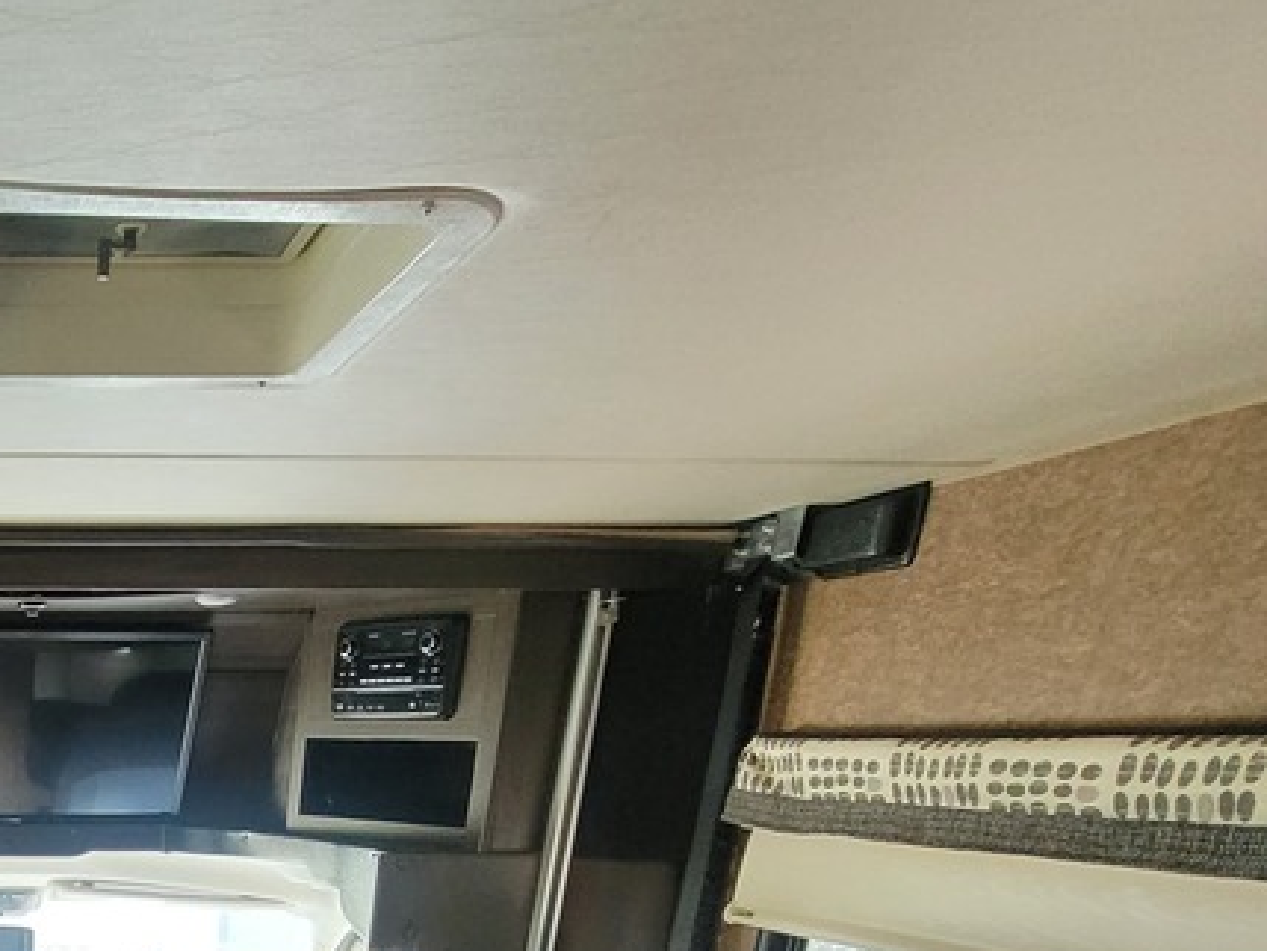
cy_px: 1131
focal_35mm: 31
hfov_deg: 46.8
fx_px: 1135
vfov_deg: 35.9
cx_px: -47
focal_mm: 1.74
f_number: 2.2
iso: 400
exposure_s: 1/60
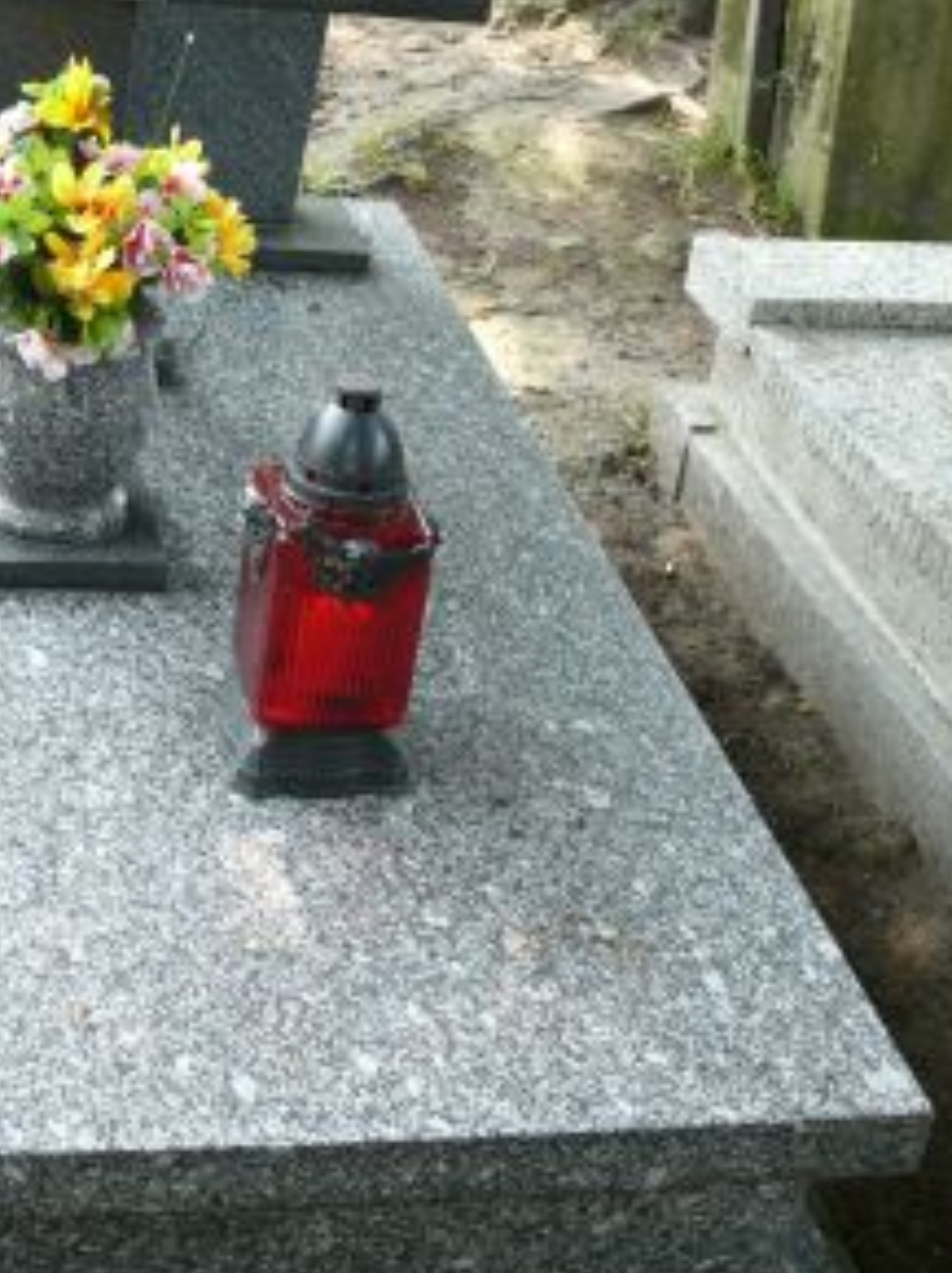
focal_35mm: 58
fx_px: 2130
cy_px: 347
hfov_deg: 25.1
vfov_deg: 32.7
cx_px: 320
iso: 100
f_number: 2.8
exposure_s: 1/80
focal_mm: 7.4
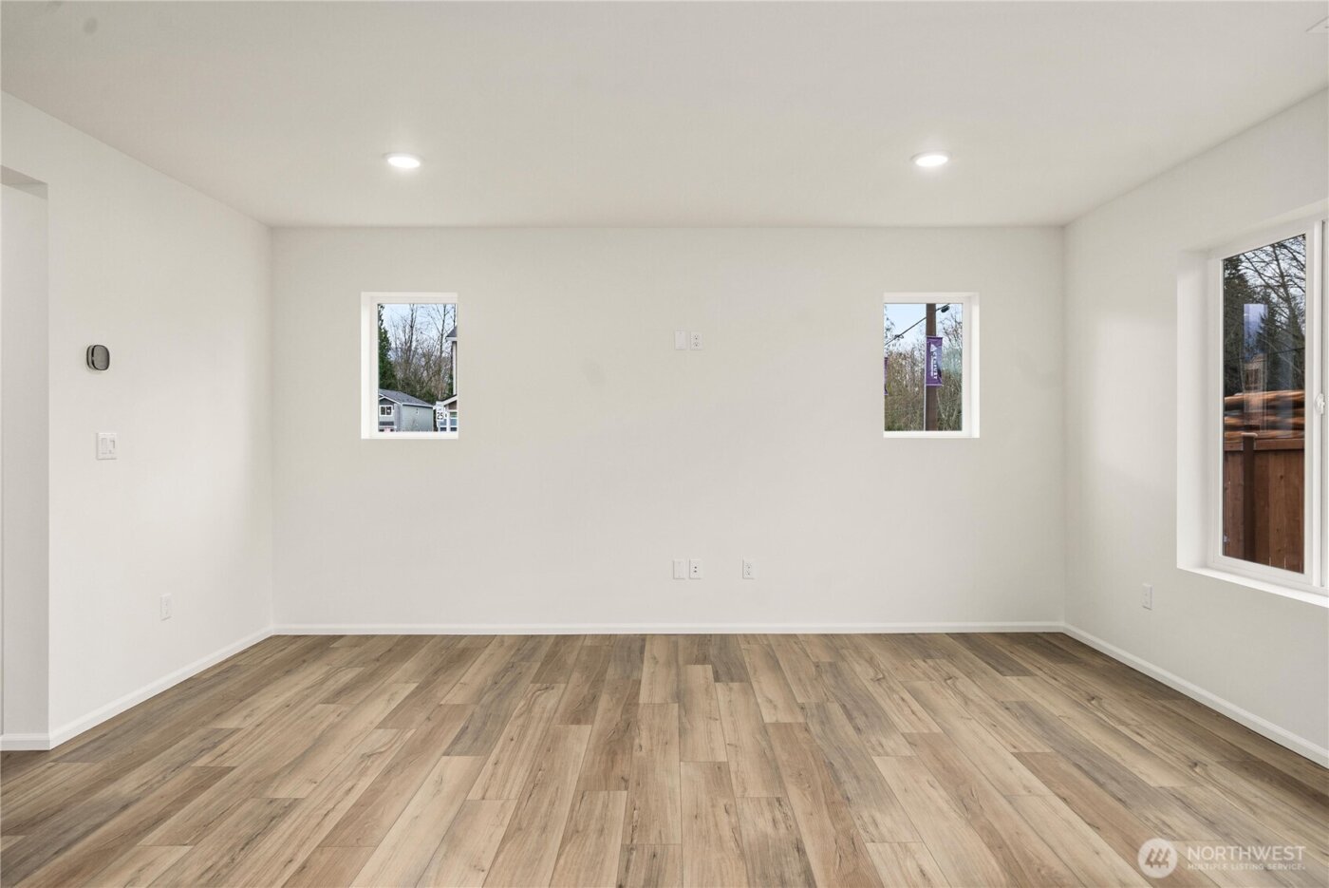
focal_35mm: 20
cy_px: 444
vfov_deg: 62.0
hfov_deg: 83.9
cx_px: 664
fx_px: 739
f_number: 7.1
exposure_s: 1/60
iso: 80
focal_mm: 20
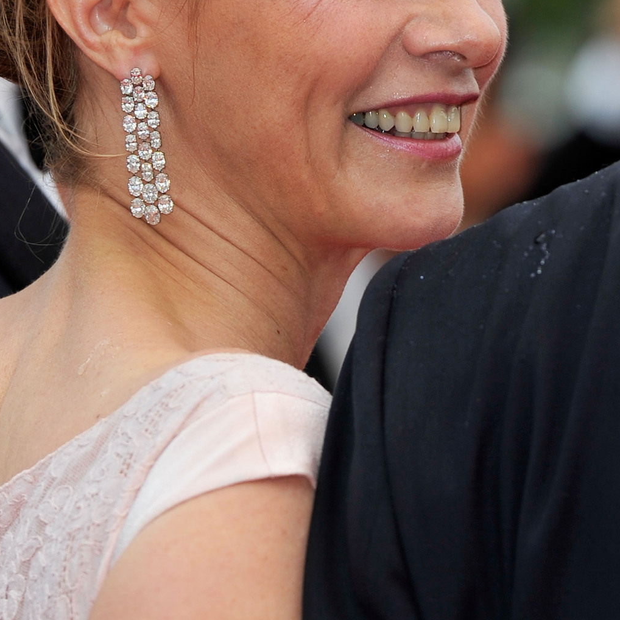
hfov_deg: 5.3
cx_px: 245
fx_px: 6748
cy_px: 178
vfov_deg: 5.3
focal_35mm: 333
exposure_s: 1/250
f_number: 5.6
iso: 200
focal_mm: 195
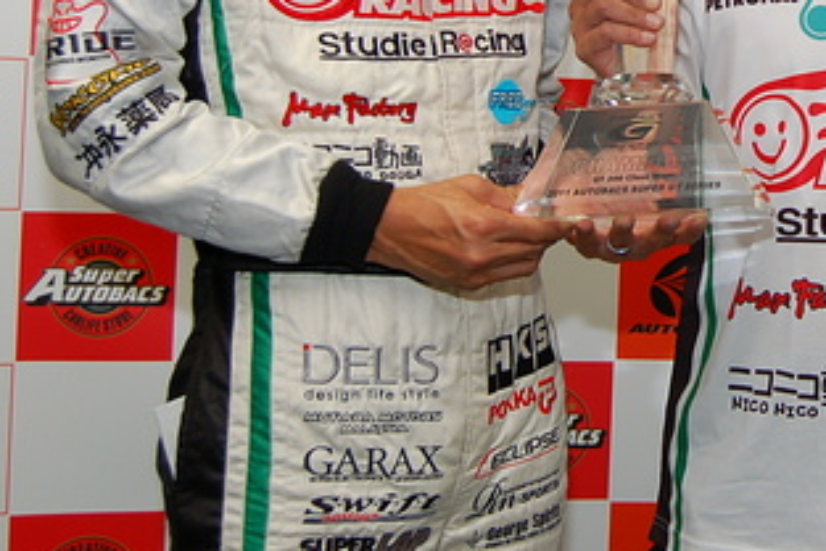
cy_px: -26
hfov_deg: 25.3
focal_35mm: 76
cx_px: 837
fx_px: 1744
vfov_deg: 17.5
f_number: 4
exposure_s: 1/60
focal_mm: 22
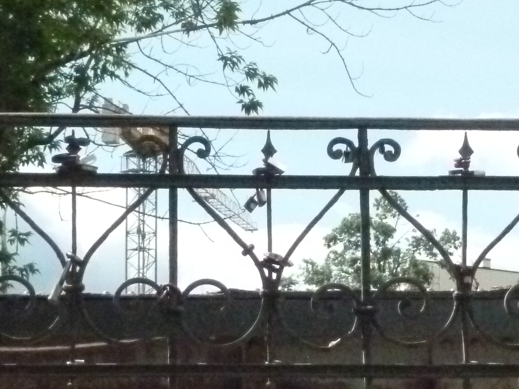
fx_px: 2159
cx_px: 458
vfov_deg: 10.3
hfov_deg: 13.6
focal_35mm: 144
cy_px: 179
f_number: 13
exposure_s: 1/800
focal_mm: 9.6
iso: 1600
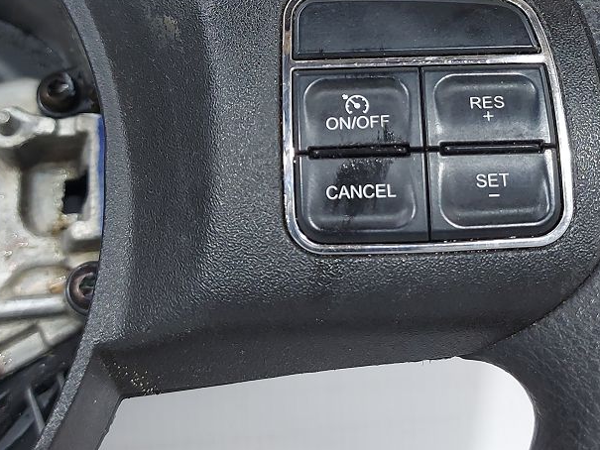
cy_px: 111
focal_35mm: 55
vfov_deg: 26.2
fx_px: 954
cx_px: 344
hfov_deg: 34.9
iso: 100
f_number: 1.8
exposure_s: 1/50
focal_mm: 5.23
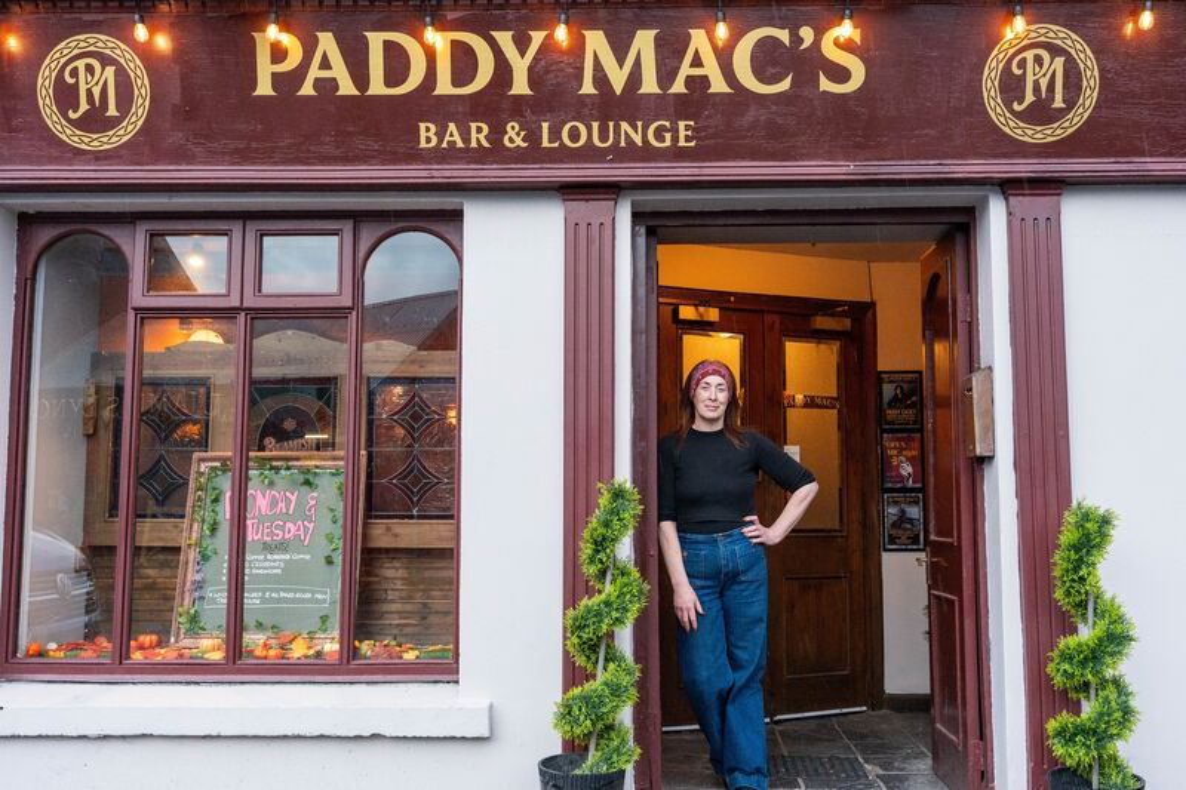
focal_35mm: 33
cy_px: 395
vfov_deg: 39.5
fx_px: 1100
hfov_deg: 56.7
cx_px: 593
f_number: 7.1
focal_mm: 33.4
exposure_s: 1/200
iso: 6400
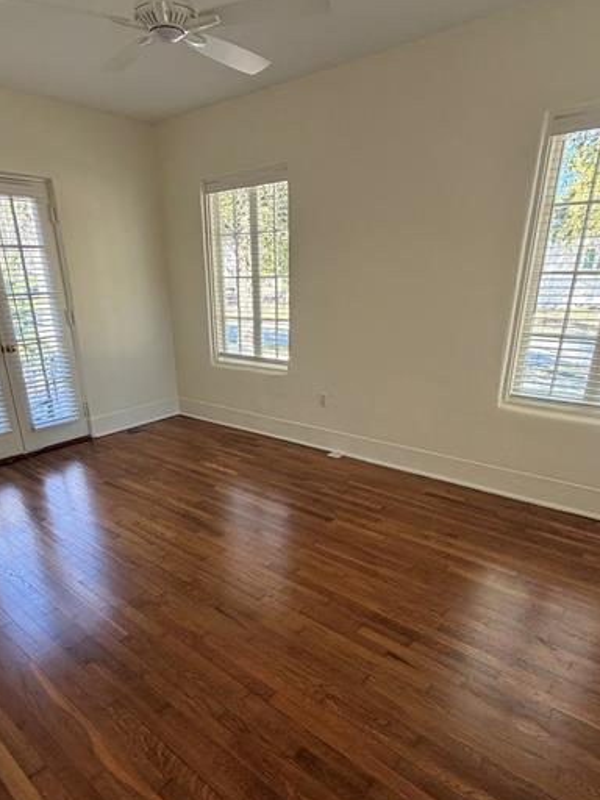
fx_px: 485
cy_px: 470
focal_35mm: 21
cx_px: 262
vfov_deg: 78.3
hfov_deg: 63.2
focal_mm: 2.22
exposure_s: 1/121
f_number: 2.2
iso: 200
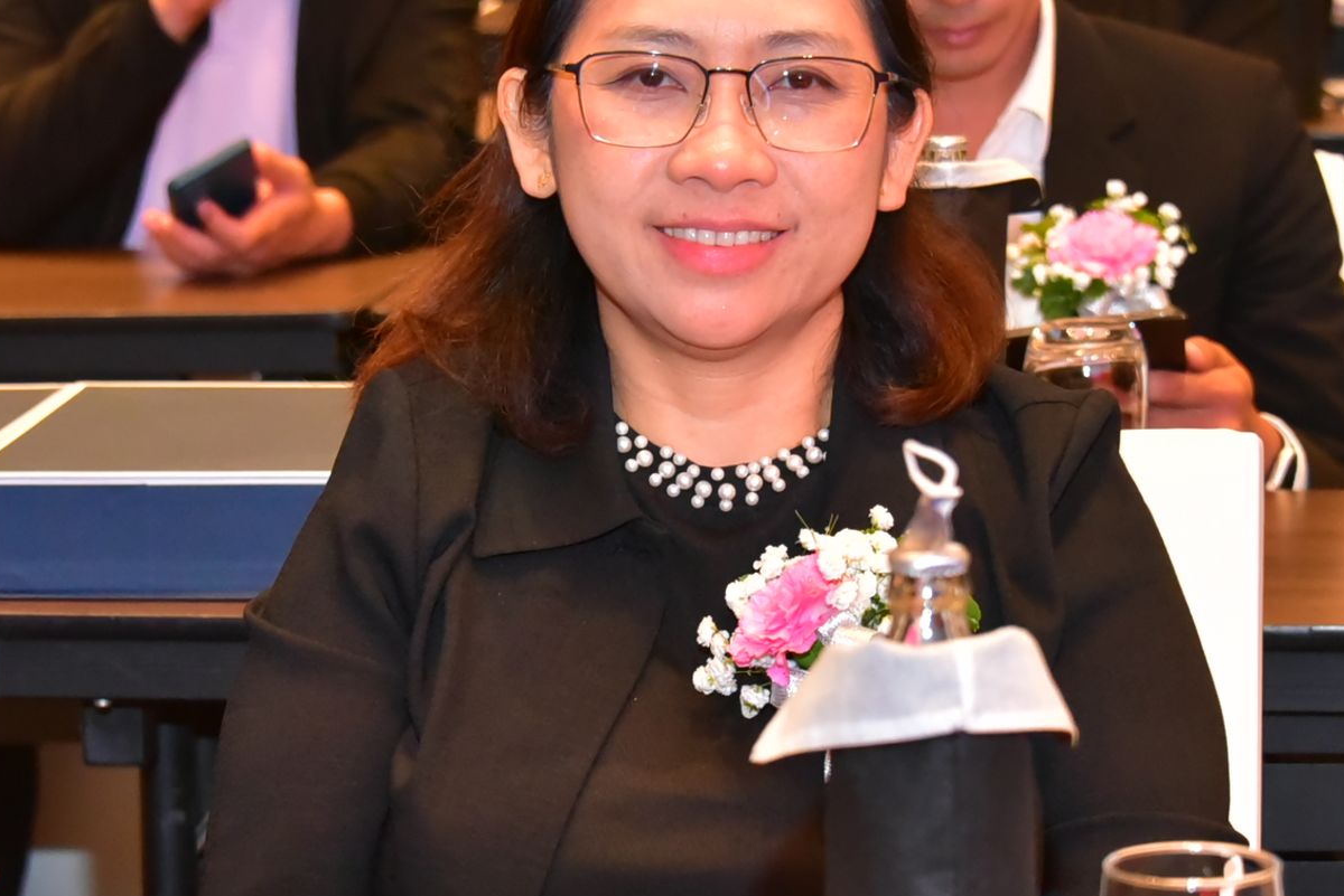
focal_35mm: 150
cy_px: 432
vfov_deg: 9.2
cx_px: 689
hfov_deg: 13.7
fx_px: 5602
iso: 5000
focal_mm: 72
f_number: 6.3
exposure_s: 1/125
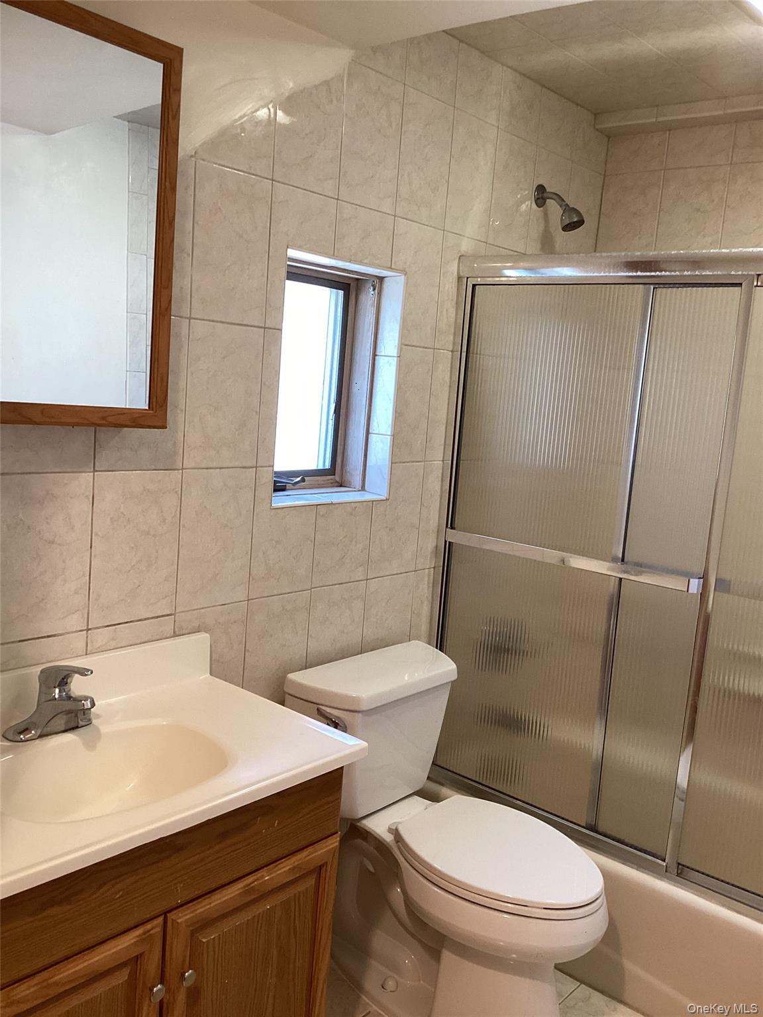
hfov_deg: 45.4
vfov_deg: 58.4
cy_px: 508
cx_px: 382
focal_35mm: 31
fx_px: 911
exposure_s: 1/60
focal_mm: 3.3
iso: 125
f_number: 2.4
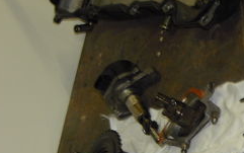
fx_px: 692
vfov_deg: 12.4
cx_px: 279
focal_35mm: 104
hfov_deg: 19.1
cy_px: 176
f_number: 2.7
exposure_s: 1/4
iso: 100
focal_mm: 6.2
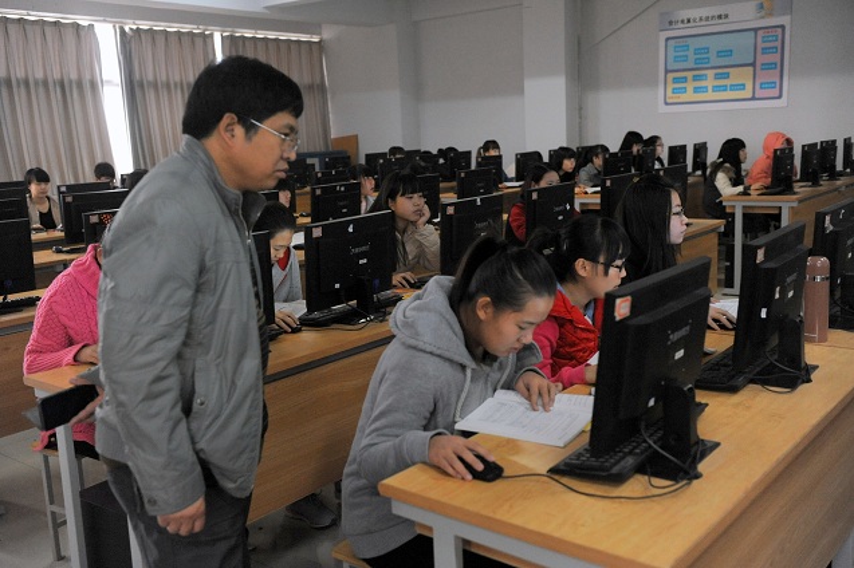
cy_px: 284
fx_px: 854
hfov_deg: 53.2
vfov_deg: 36.8
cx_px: 427
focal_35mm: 36
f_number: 3.5
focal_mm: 36
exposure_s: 1/200
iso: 3200
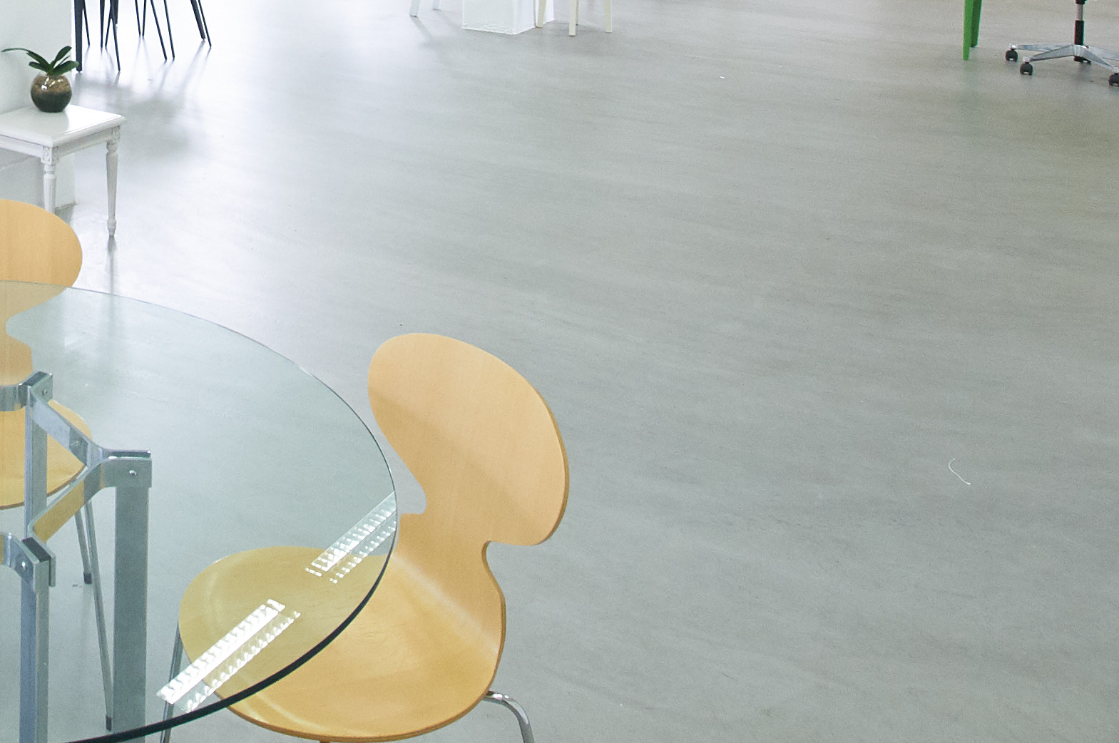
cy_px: -224
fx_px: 1273
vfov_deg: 27.2
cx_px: -16
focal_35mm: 41
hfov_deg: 41.0
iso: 400
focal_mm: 10
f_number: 5.6
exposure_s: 1/60
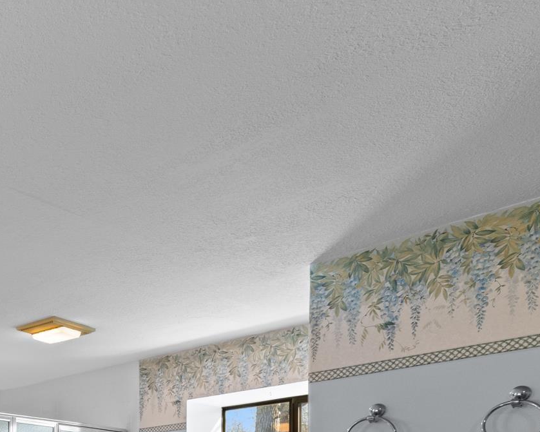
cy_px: 531
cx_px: -171
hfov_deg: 32.3
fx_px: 671
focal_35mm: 42
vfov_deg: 30.0
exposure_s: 1/1.25
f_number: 9
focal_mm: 10
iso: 200
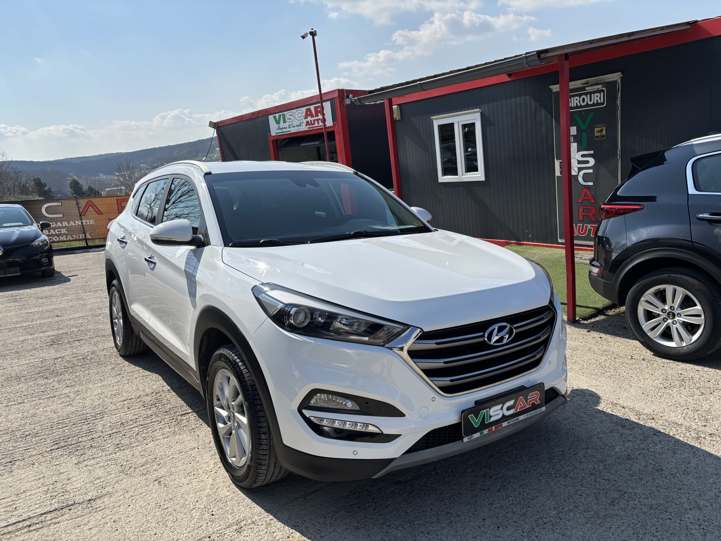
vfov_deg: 53.1
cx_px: 360
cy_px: 270
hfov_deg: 67.3
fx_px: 542
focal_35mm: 26
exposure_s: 1/4854
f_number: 1.6
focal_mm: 5.96
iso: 50
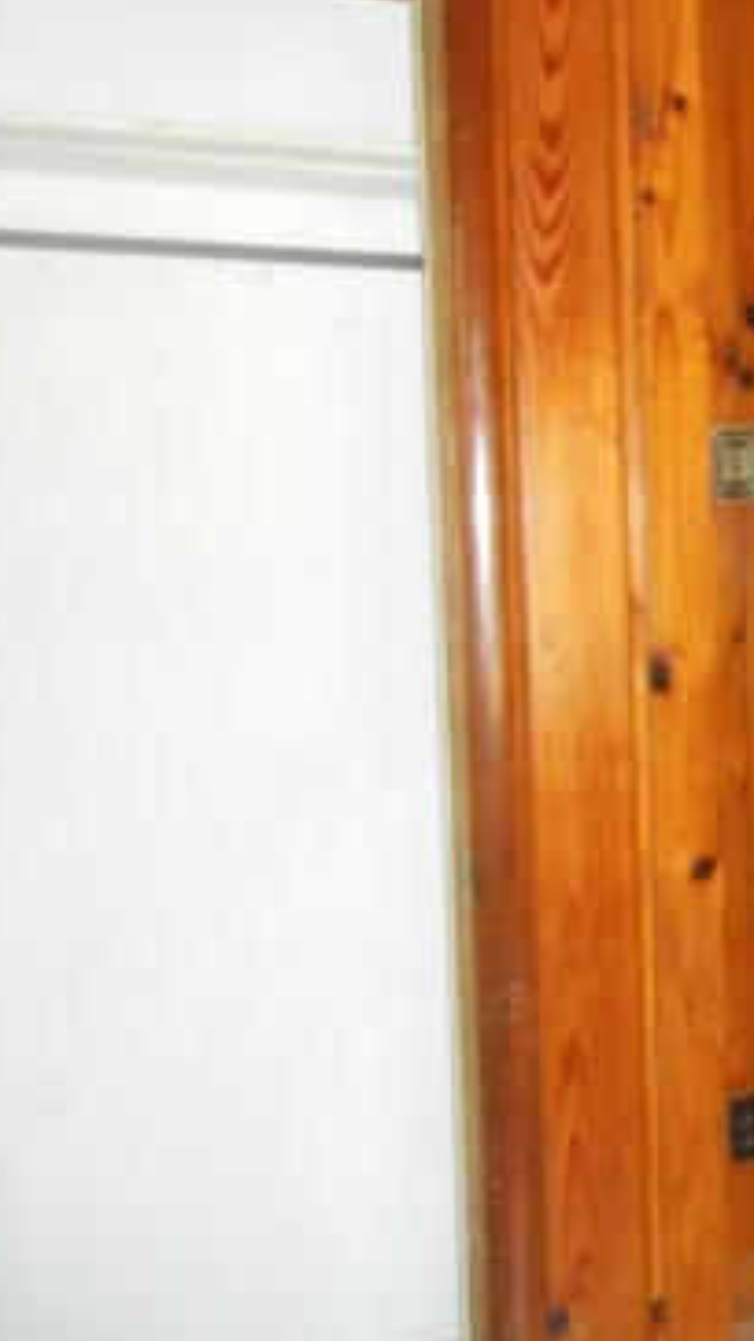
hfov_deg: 20.3
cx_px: 1161
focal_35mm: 50
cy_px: 584
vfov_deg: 41.3
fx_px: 1778
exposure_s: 1/25
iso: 1000
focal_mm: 4.7
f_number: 3.4
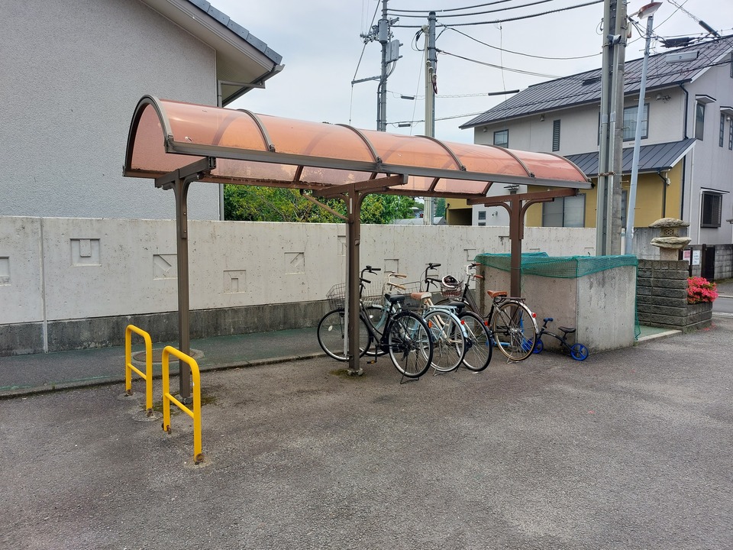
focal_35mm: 24
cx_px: 366
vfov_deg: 56.8
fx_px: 508
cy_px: 275
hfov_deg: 71.6
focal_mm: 5.23
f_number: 1.8
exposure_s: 1/618
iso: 25
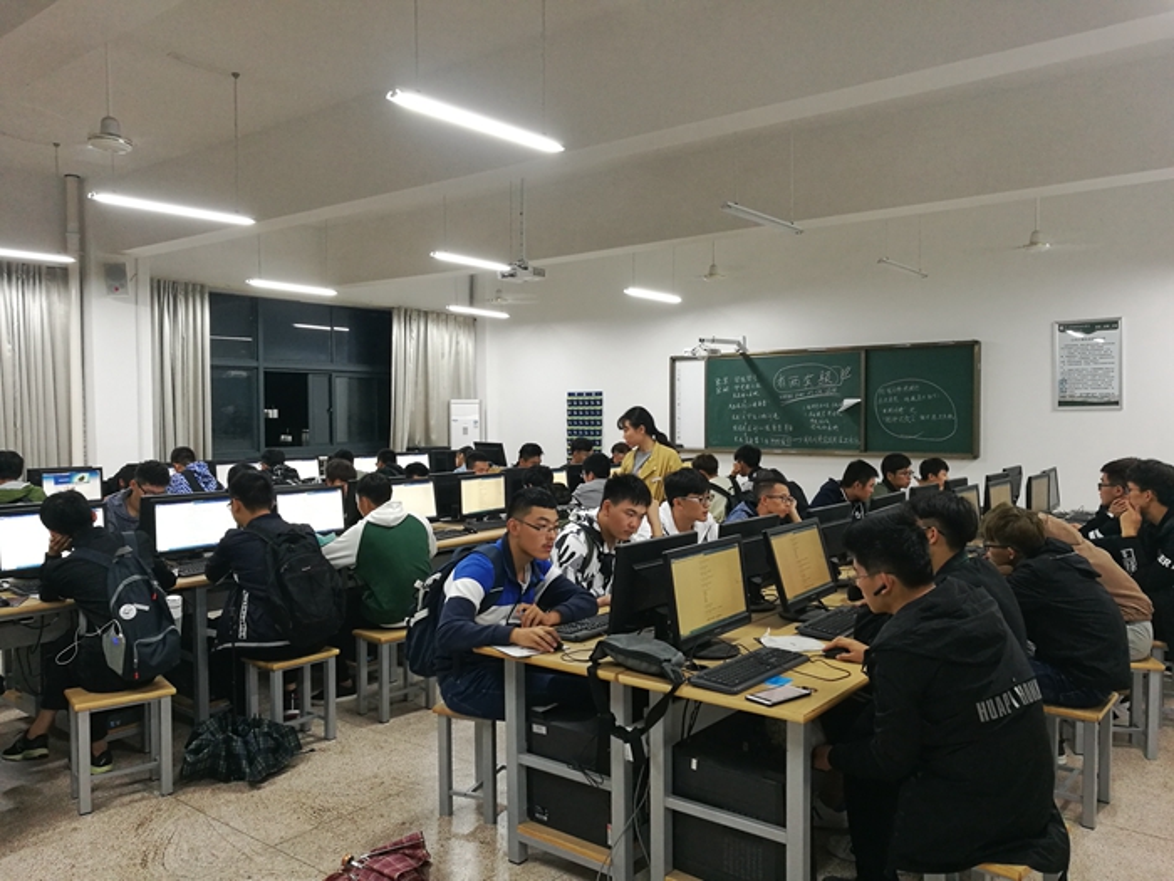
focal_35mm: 27
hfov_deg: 65.3
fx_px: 916
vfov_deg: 51.4
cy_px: 440
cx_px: 587
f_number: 2.2
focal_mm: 4.5
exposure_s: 1/33.3
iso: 200
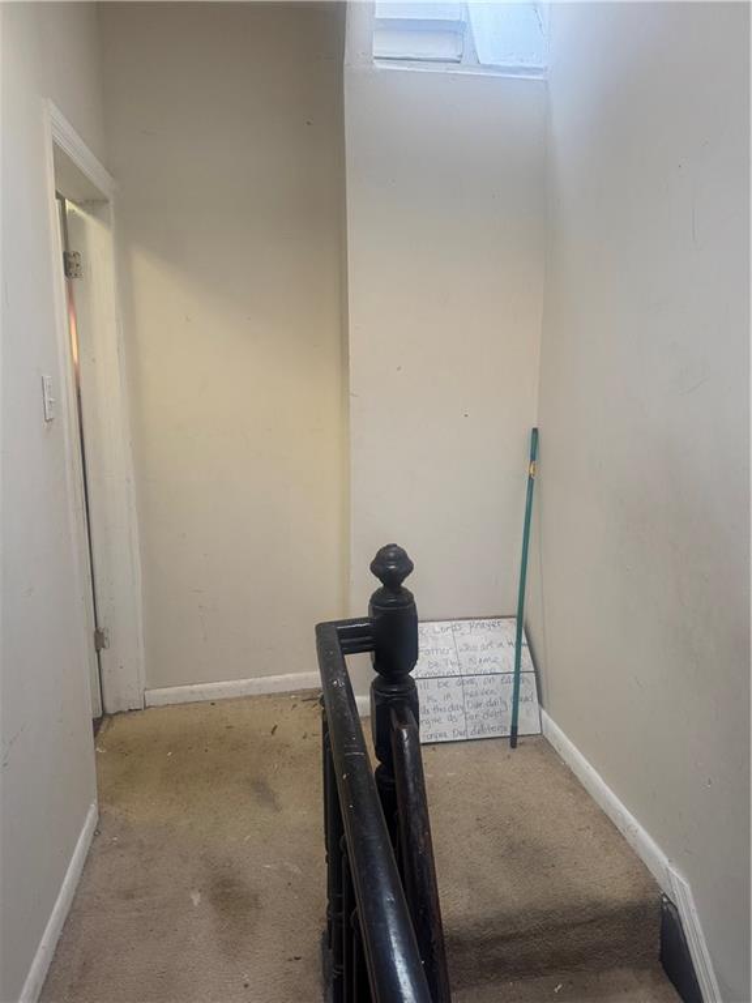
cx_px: 376
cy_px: 502
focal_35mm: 24
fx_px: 695
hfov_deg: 56.8
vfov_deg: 71.6
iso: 250
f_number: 1.78
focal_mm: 6.76
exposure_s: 1/60
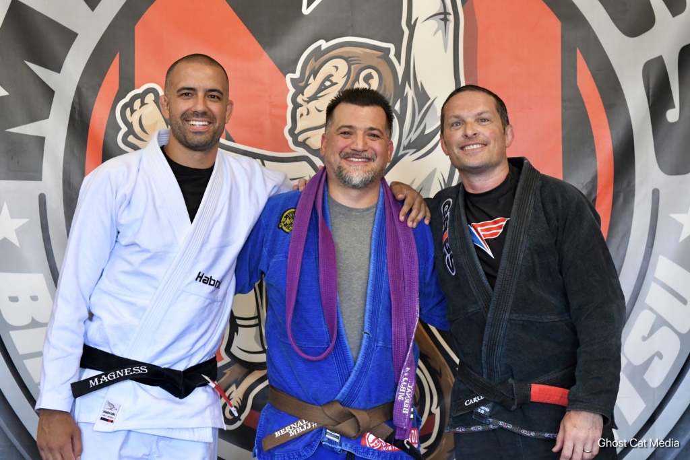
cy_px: 230
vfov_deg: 19.7
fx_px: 1323
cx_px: 345
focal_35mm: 69
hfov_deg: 29.2
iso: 4000
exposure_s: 1/200
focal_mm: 46
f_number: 8
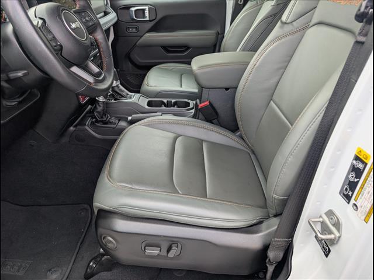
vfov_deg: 56.8
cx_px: 187
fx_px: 259
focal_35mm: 24
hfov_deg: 71.6
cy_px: 140
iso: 35
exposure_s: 1/196
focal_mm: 6.9
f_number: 1.68
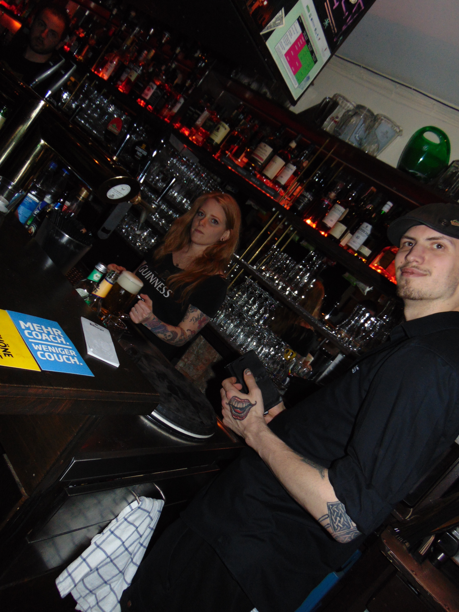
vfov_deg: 69.4
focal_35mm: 25
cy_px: 306
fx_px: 442
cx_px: 230
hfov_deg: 54.9
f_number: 3
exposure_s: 1/30
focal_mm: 4.5
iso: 200
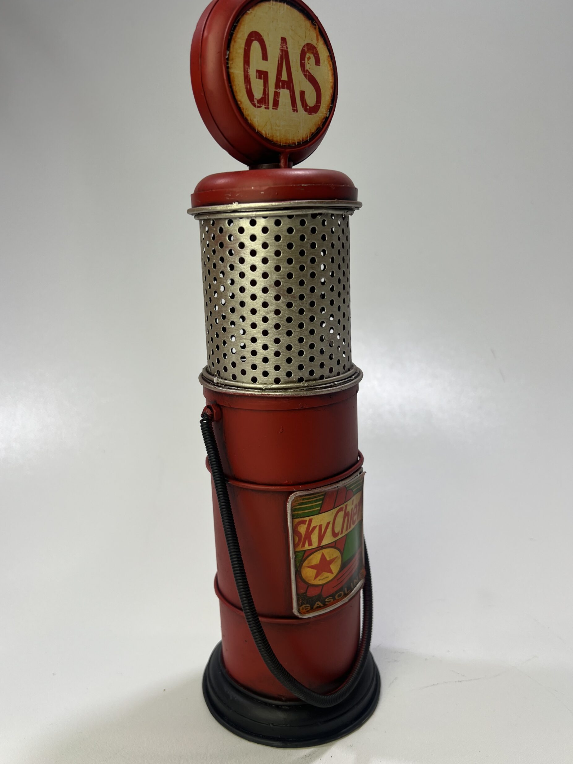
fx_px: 596
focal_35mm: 27
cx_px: 277
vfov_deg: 65.3
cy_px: 373
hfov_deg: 51.3
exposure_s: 1/121
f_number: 1.5
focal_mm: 5.7
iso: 32
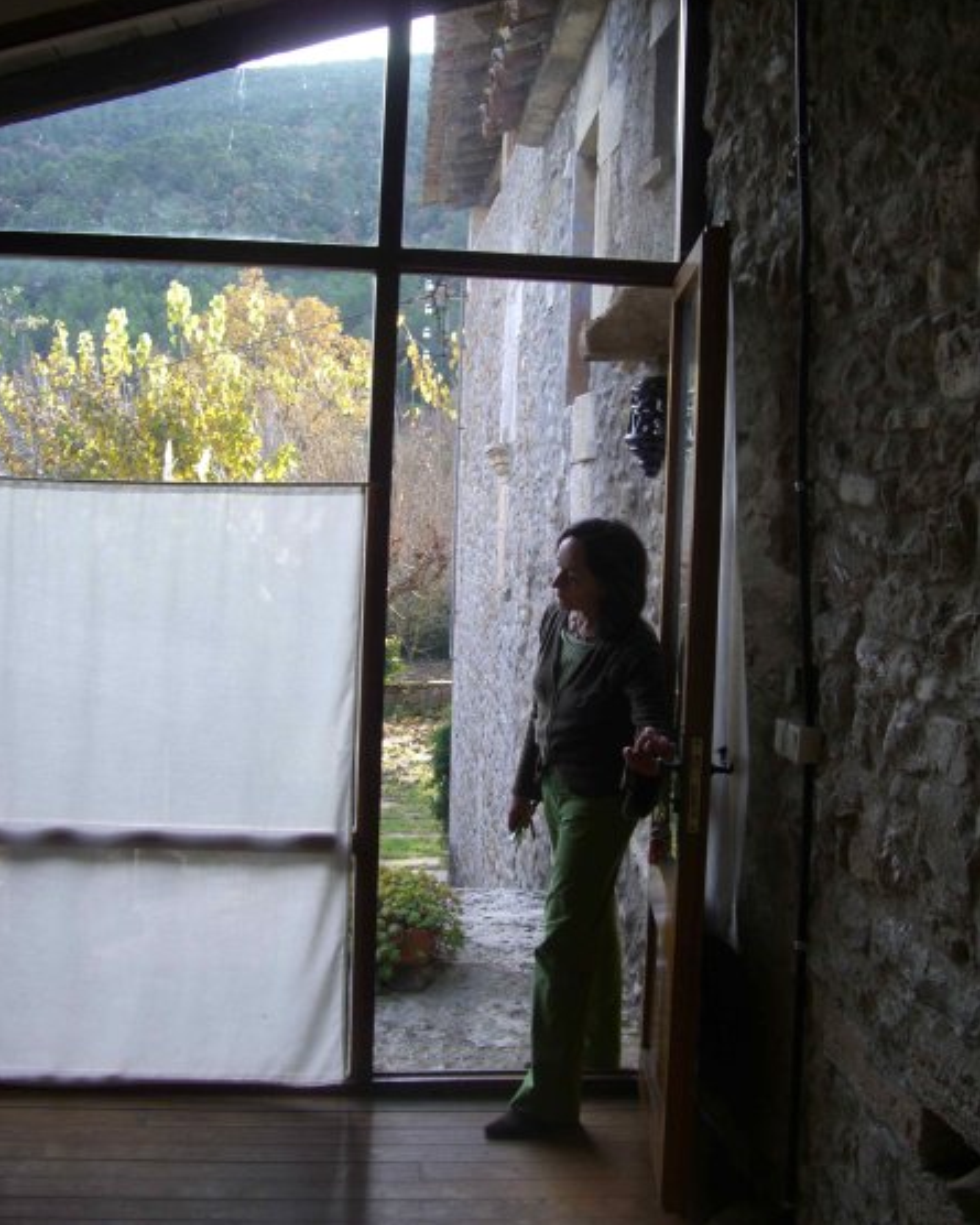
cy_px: 575
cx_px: 491
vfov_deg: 45.8
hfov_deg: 37.3
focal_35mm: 40
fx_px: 1450
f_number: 2.8
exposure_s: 1/100
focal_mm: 7.9
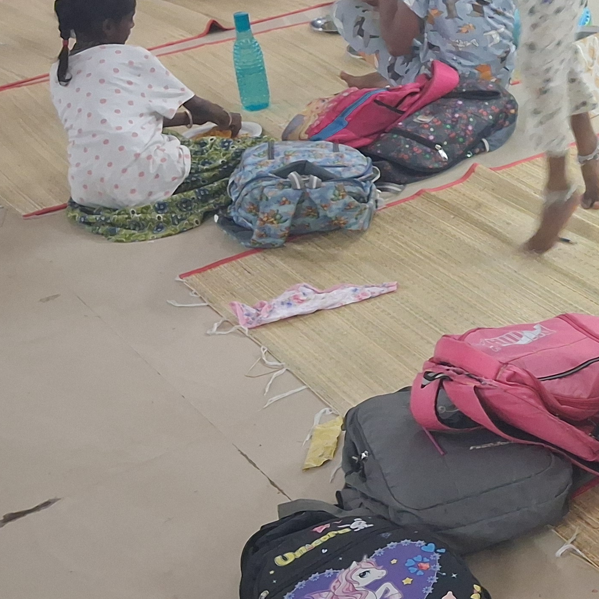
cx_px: 820
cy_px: 65
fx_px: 1351
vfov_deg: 24.3
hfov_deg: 22.0
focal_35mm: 69
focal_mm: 4
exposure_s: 1/25
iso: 500
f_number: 1.8
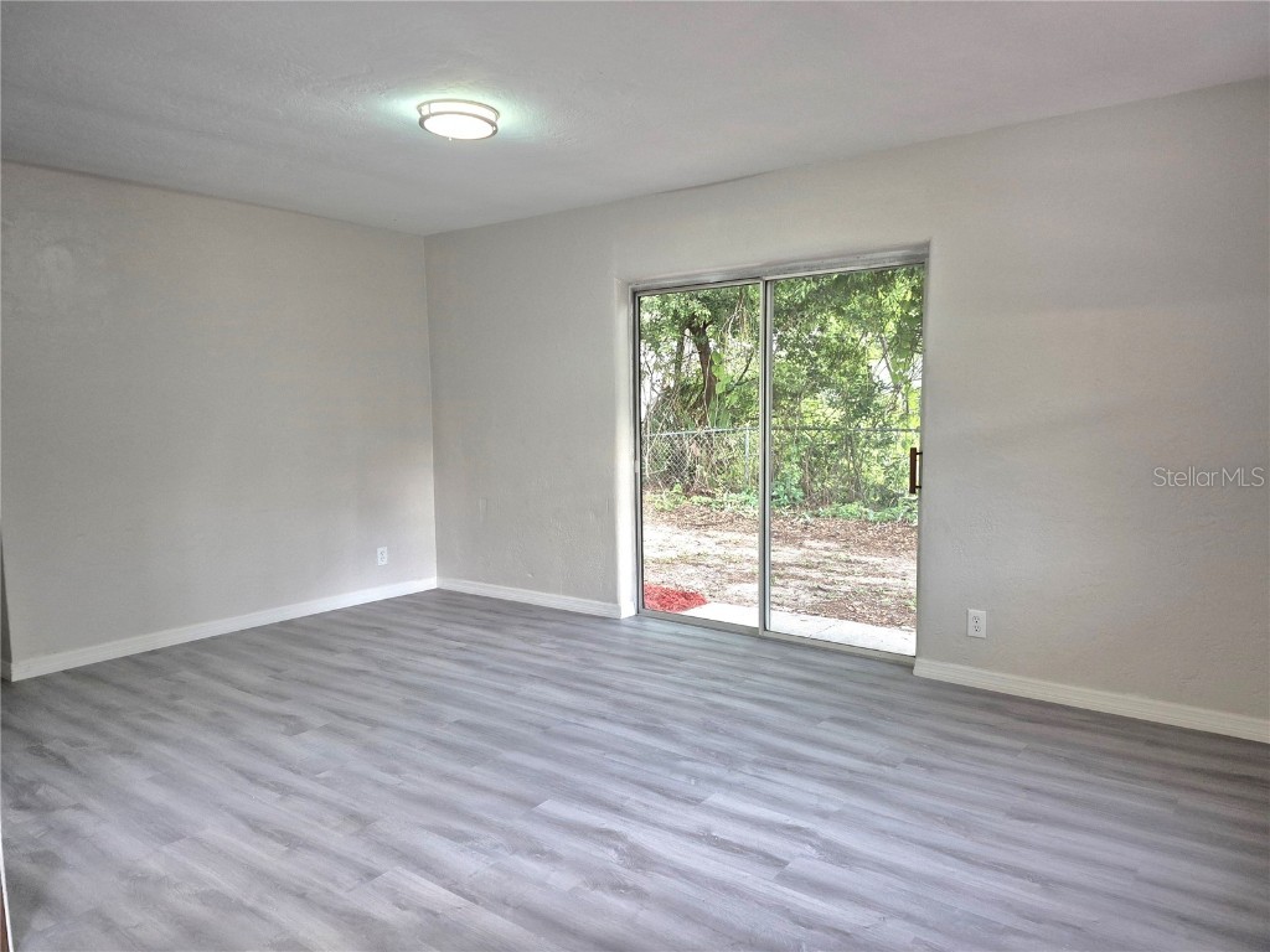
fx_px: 844
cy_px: 476
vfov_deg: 58.9
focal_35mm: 23
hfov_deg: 73.9
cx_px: 635
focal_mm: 5.4
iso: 640
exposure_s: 1/60.2
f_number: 1.8
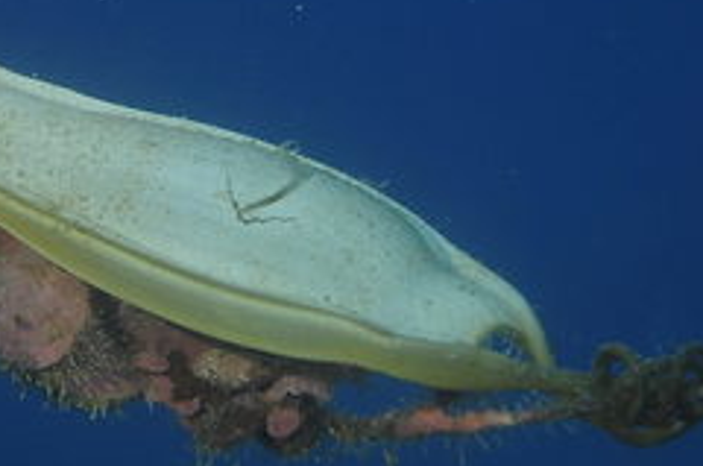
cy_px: 164
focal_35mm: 248
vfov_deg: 5.5
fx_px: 4833
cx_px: 158
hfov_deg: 8.3
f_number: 6.3
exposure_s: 1/125
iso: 400
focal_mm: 66
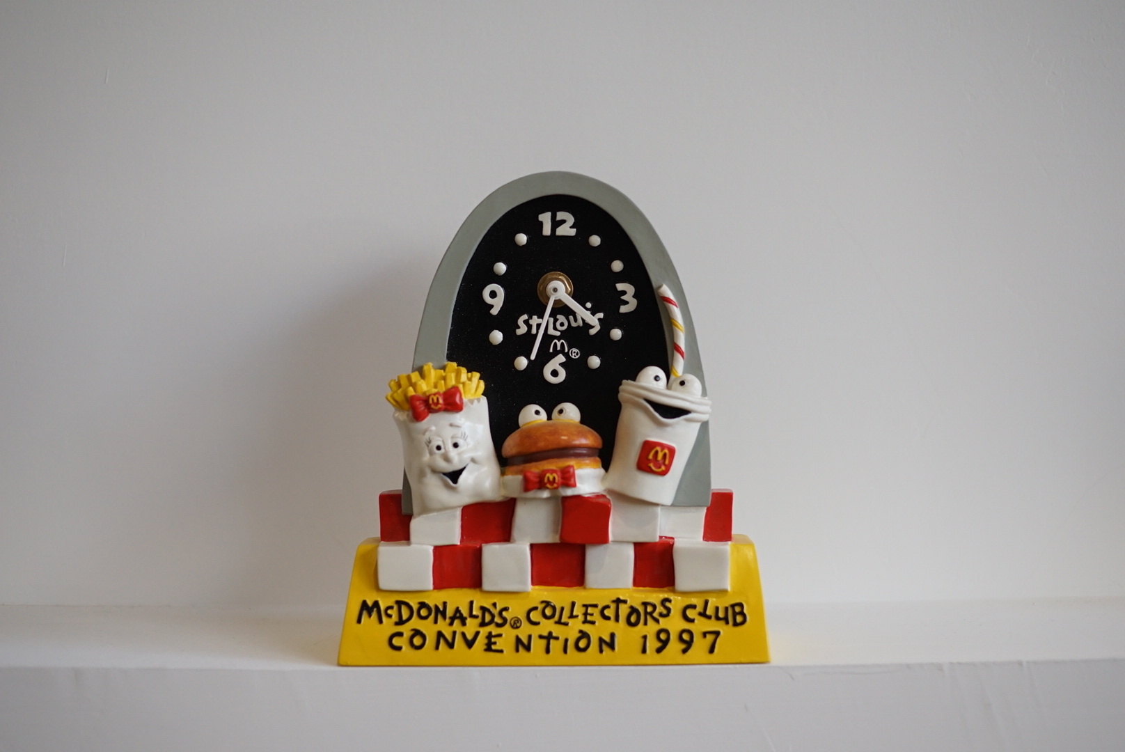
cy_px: 376
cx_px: 562
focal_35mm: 48
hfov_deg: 41.1
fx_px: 1501
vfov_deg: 28.1
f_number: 2.5
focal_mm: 32
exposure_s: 1/800
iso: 640
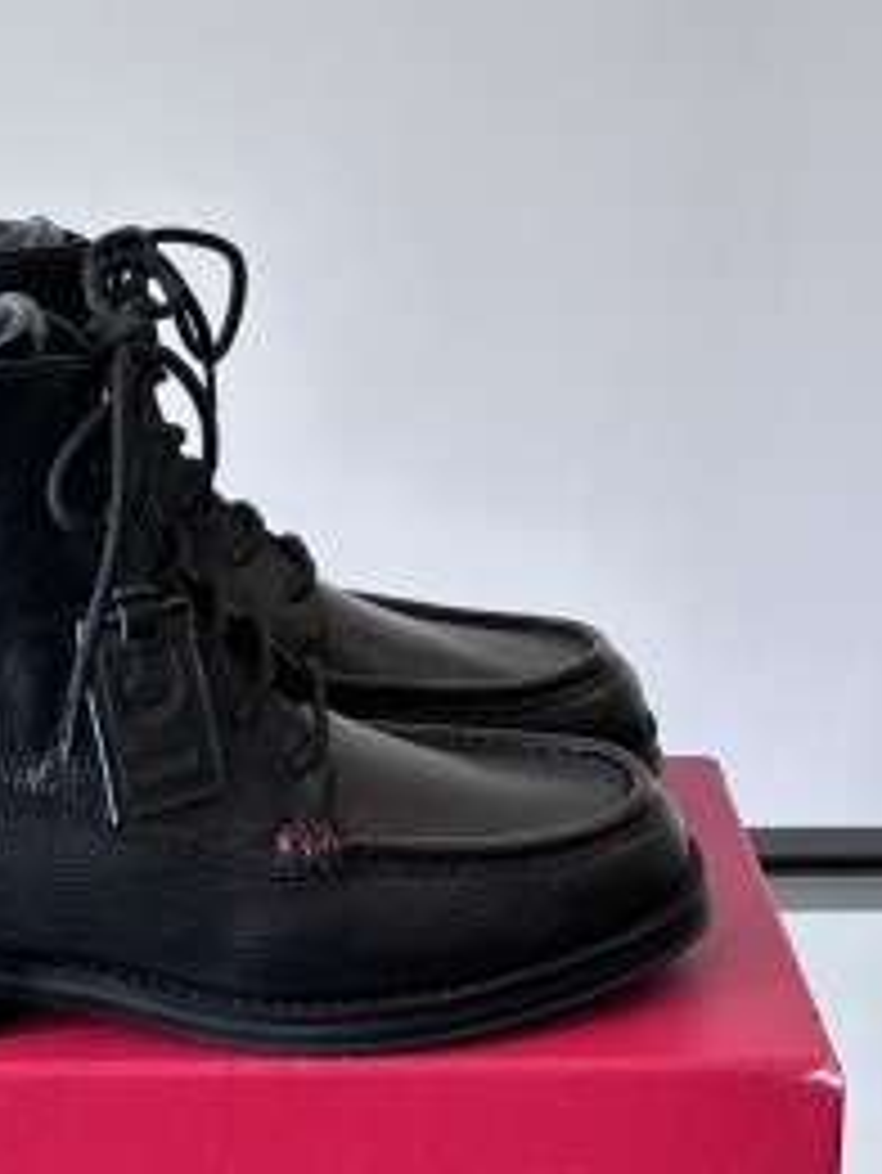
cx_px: 214
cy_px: 540
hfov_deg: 16.0
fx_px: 3123
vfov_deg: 21.3
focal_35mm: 92
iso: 50
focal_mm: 6.86
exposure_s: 1/128
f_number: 1.78
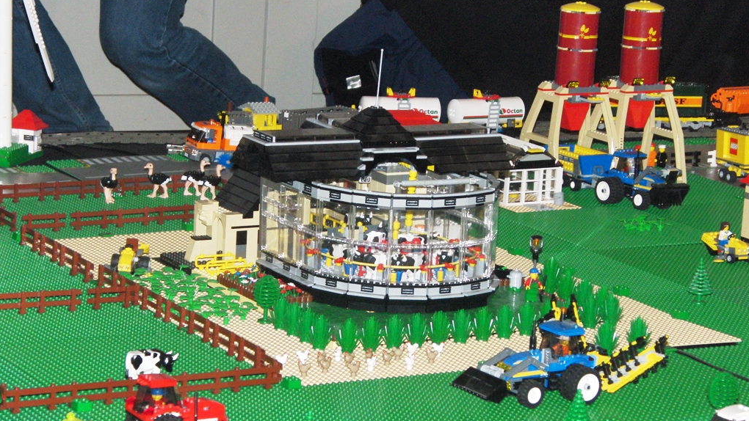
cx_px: 374
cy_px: 249
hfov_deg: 16.8
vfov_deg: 9.5
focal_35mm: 128
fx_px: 2542
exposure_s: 1/60
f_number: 4.1
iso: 400
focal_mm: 20.8
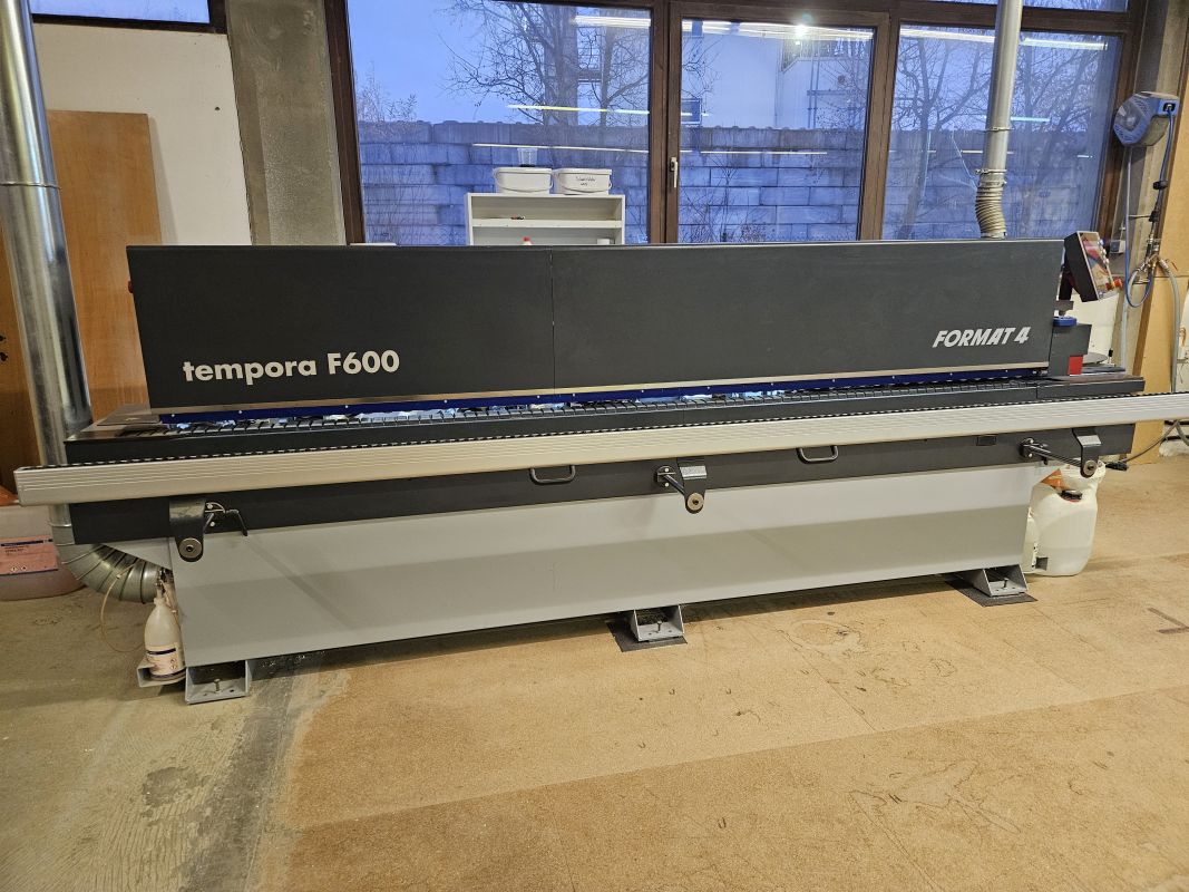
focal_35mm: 23
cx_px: 594
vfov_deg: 58.9
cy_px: 446
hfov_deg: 73.9
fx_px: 790
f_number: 1.8
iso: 640
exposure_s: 1/50
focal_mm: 5.4
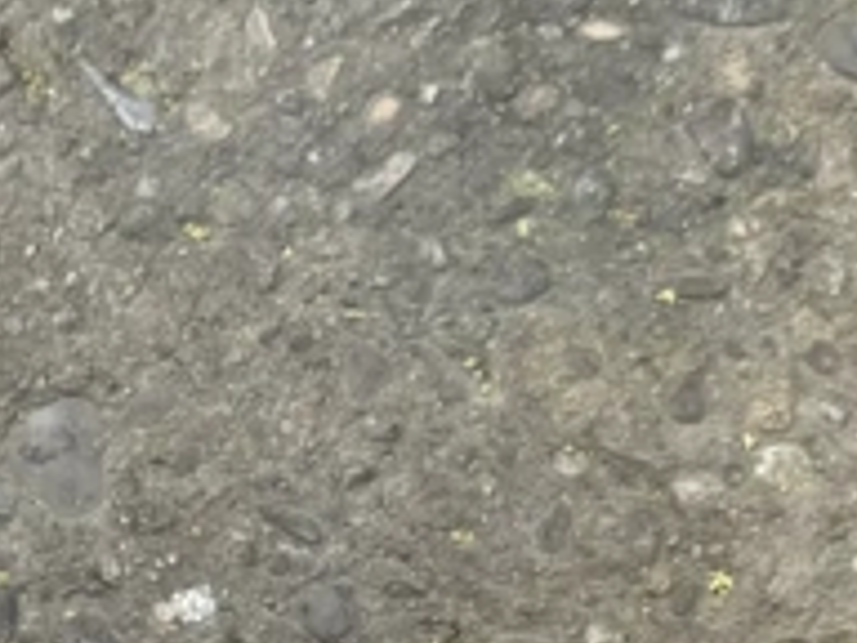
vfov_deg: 11.2
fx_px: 3095
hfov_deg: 15.1
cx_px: -241
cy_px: 1094
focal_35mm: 125
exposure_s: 1/209
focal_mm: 6.76
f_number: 1.78
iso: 64
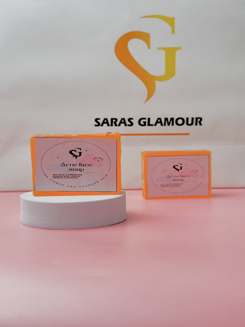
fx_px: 453
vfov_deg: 39.7
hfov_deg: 30.3
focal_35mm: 48
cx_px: 122
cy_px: 164
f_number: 1.78
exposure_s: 1/176
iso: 64
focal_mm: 6.86
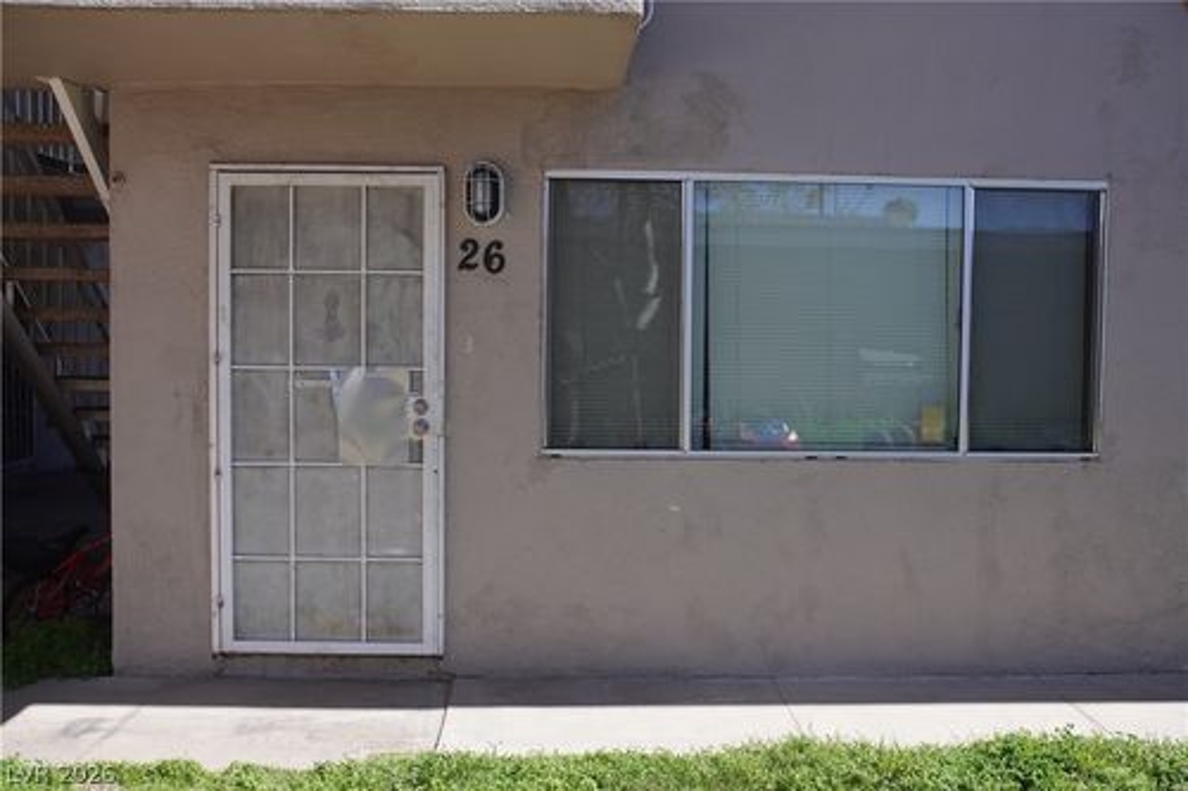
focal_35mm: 34
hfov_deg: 55.1
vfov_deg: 38.3
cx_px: 594
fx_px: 1138
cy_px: 396
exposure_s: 1/320
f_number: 4.5
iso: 100
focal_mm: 23
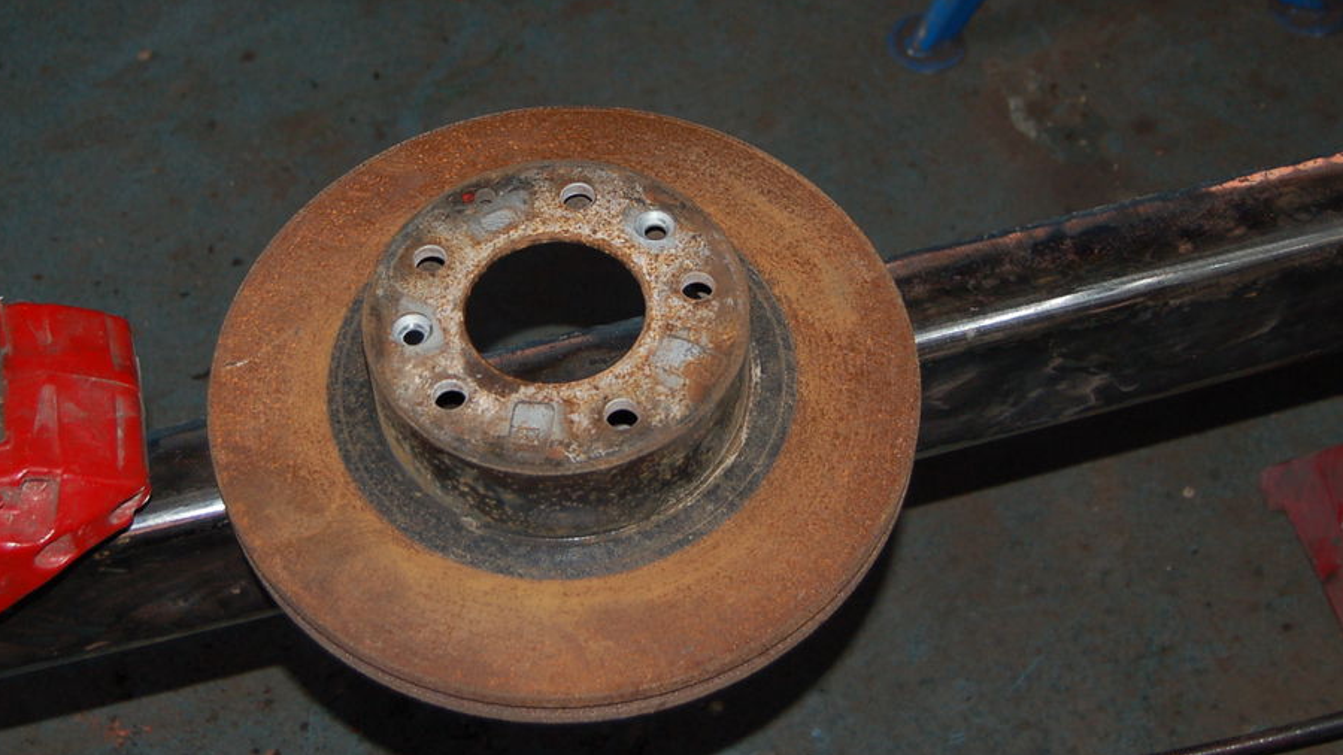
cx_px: 510
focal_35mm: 58
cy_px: 189
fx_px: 2065
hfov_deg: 35.8
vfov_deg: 20.6
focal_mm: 26
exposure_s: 1/60
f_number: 4.2
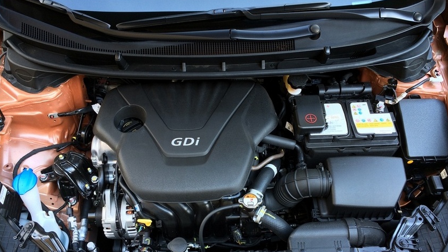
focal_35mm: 32
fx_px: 380
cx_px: 226
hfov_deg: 61.0
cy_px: 163
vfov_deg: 36.4
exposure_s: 1/50
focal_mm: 4.15
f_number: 2.2
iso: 32
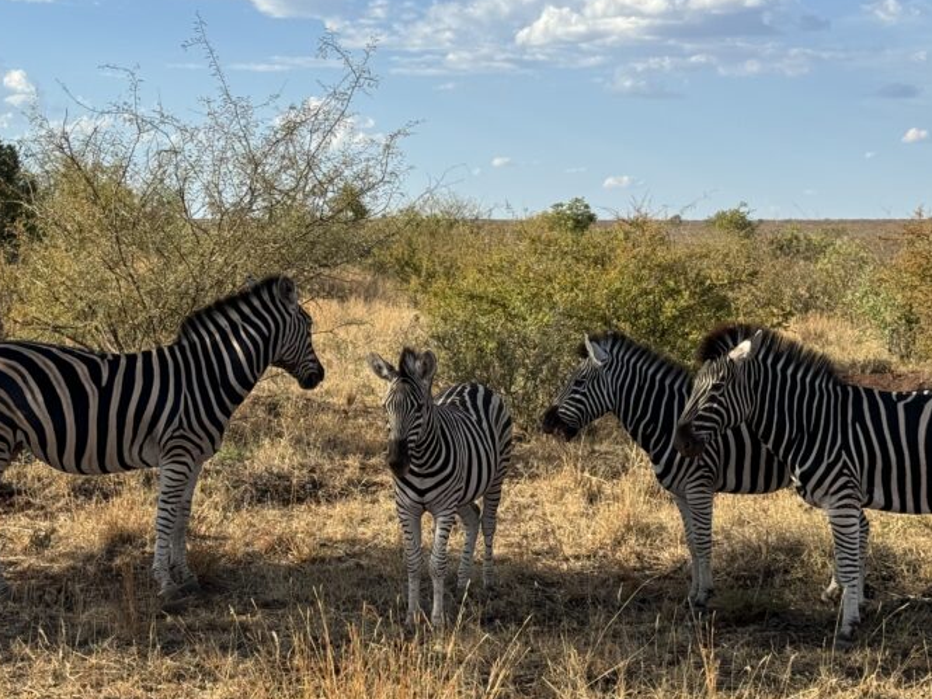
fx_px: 1992
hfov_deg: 26.3
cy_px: 420
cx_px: 410
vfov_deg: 19.9
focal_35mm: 74
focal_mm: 6.76
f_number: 1.78
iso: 64
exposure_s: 1/2611
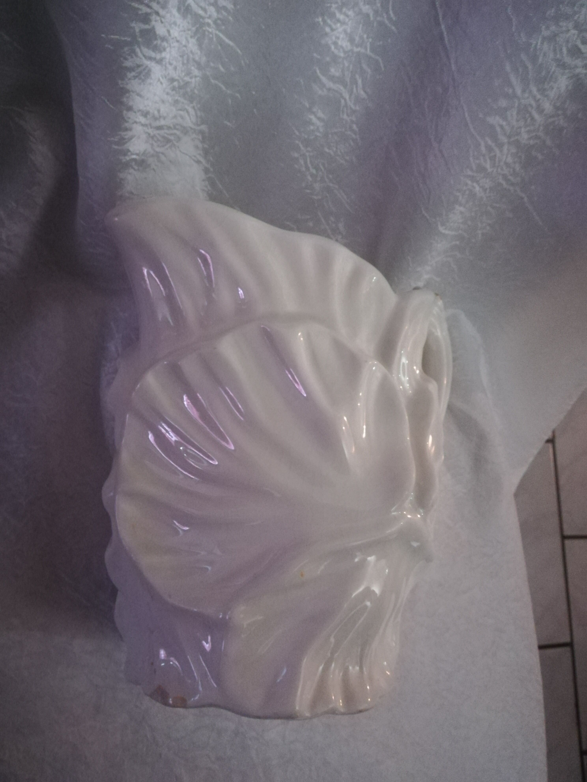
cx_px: 294
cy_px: 391
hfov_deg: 53.1
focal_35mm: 26
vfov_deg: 67.3
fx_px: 588
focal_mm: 3.83
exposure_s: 1/14.3
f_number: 2.2
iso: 2500
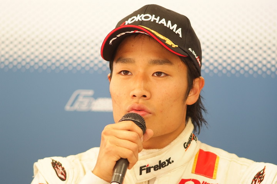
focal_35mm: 270
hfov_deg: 7.6
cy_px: 92
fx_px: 2077
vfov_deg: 5.1
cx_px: 138
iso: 800
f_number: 2.8
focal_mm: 180
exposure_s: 1/125
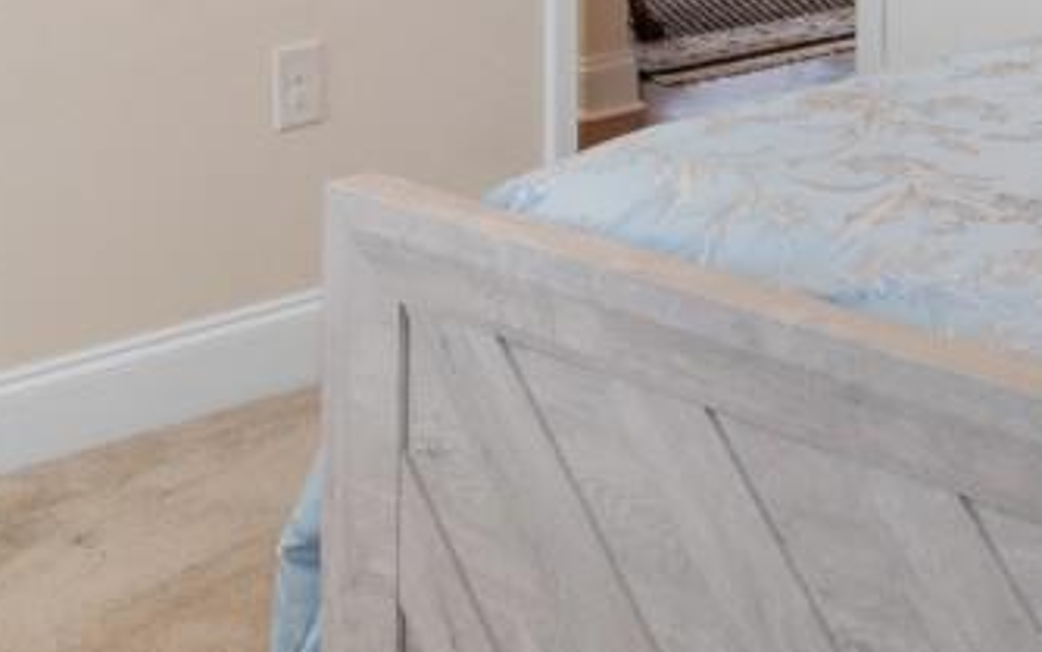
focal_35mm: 79
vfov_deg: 14.9
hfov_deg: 25.0
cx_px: 1011
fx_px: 2244
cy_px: -437
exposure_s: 1/4
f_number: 4.8
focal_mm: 11
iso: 100
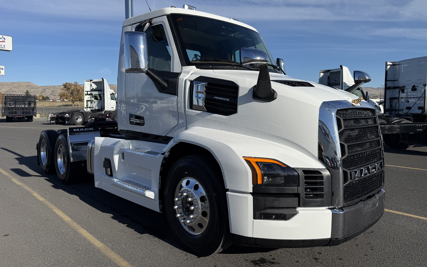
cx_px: 217
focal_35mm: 26
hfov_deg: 70.4
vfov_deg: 47.4
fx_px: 303
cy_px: 110
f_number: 1.78
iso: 80
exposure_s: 1/6711
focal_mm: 6.76
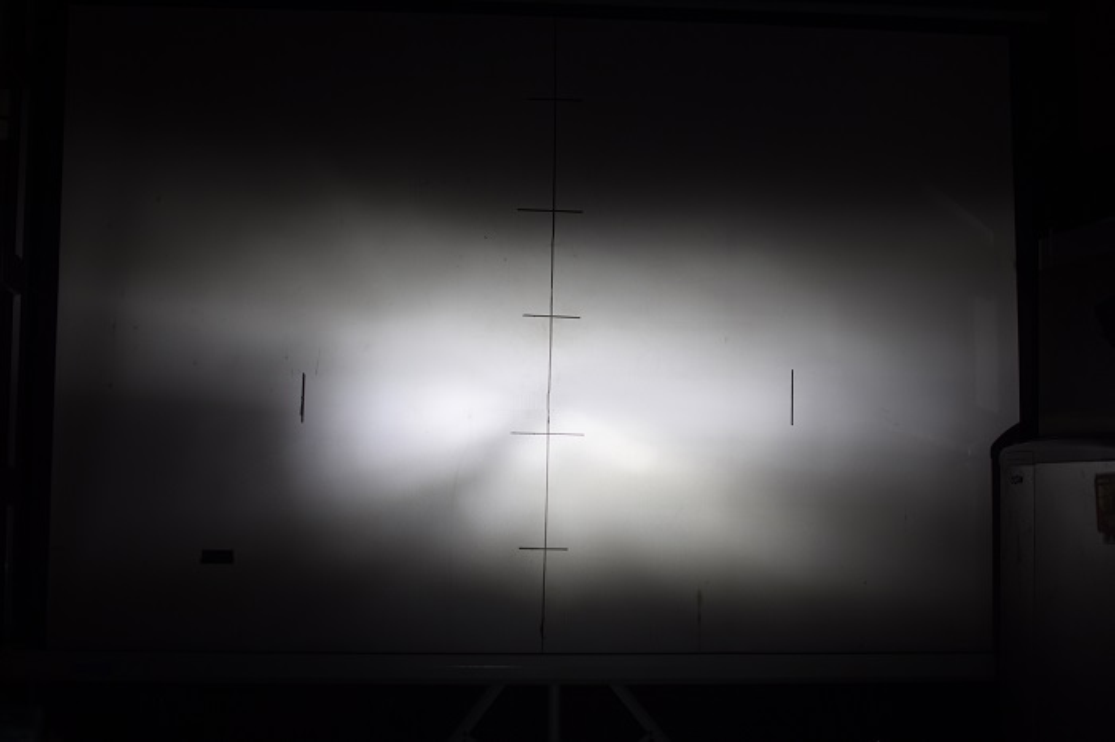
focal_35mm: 52
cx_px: 558
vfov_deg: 25.7
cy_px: 371
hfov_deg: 37.9
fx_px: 1625
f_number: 2.5
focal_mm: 35
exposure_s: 1/320
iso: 160
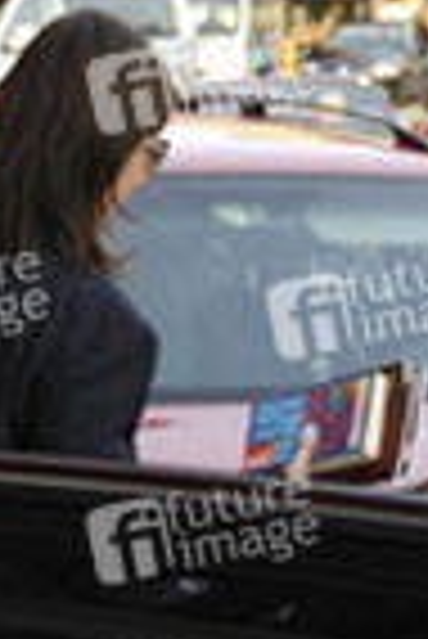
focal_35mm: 143
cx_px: -187
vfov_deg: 14.3
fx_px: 2544
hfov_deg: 9.4
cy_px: 194
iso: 400
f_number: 6.3
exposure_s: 1/160
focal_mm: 45
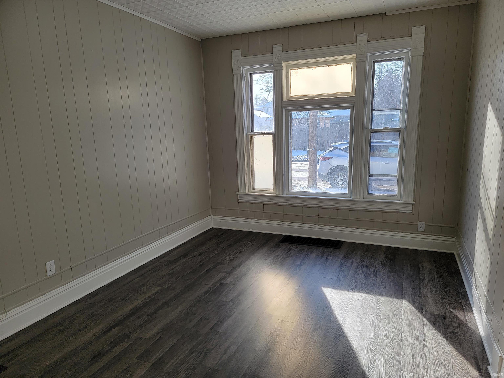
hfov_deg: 71.6
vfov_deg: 56.8
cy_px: 189
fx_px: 349
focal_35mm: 24
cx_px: 252
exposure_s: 1/172
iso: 16
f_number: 1.8
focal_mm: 6.7
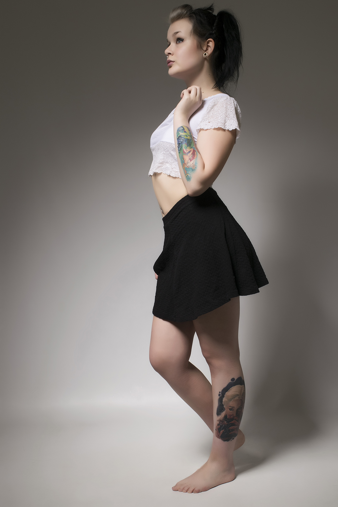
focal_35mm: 51
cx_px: 169
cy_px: 254
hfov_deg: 26.5
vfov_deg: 38.9
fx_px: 718
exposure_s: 1/60
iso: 200
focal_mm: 34
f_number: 16
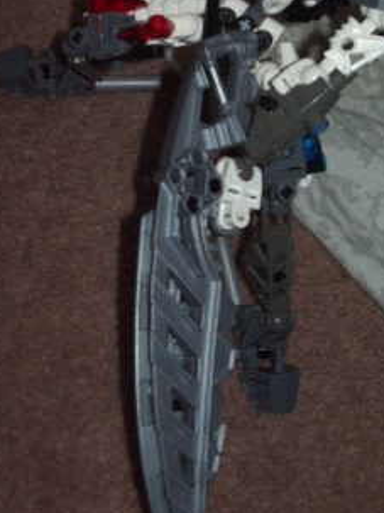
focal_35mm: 74
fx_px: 1095
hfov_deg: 19.8
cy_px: 47
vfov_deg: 25.5
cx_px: 259
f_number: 4.3
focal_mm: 5.8
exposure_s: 1/40
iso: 100
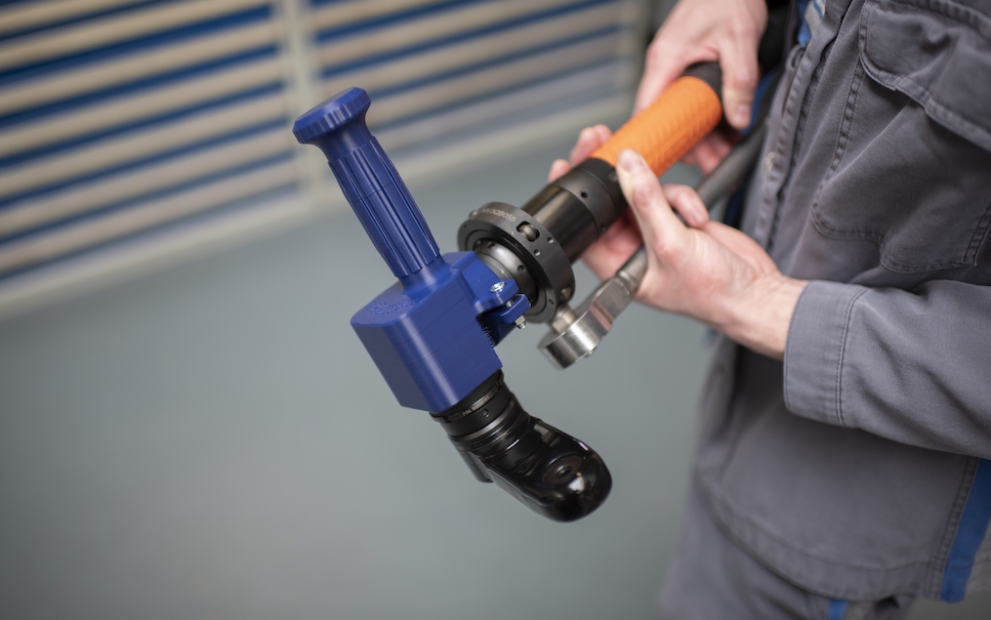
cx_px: 496
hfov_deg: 54.0
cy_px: 293
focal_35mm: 36
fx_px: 973
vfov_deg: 35.3
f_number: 1.4
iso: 200
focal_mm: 35
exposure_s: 1/400
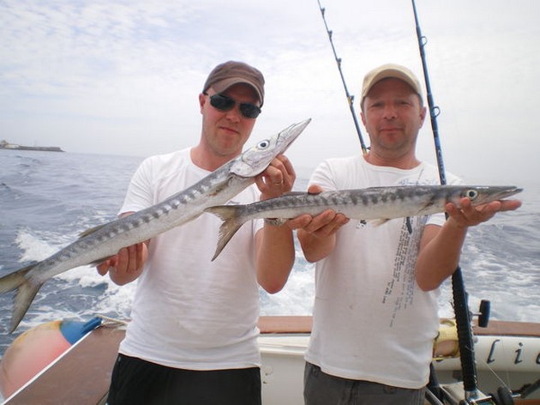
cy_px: 202
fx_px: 561
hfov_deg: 51.4
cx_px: 270
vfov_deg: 39.6
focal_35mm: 36
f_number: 4.6
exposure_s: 1/400
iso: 50
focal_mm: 6.3
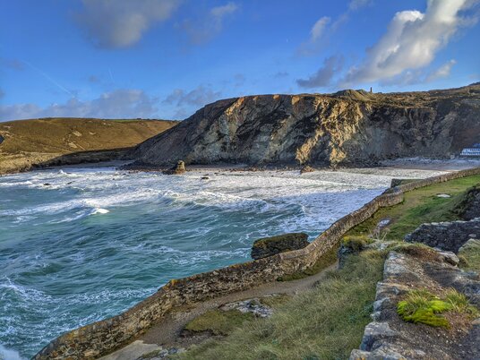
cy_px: 180
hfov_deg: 65.3
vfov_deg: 51.4
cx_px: 240
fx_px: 374
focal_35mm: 27
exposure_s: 1/1565
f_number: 1.8
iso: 60
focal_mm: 4.44
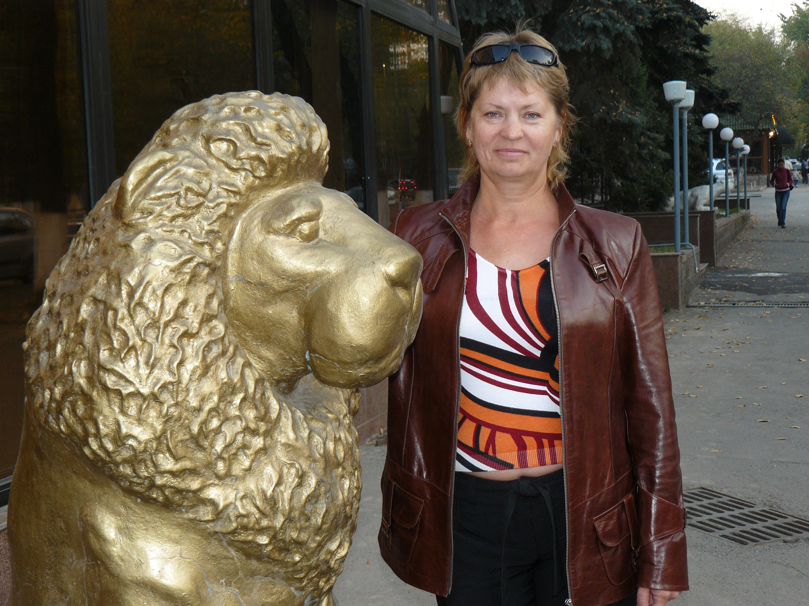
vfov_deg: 27.0
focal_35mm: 54
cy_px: 303
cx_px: 404
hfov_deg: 35.5
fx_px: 1262
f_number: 2.8
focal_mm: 8.9
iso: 100
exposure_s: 1/30
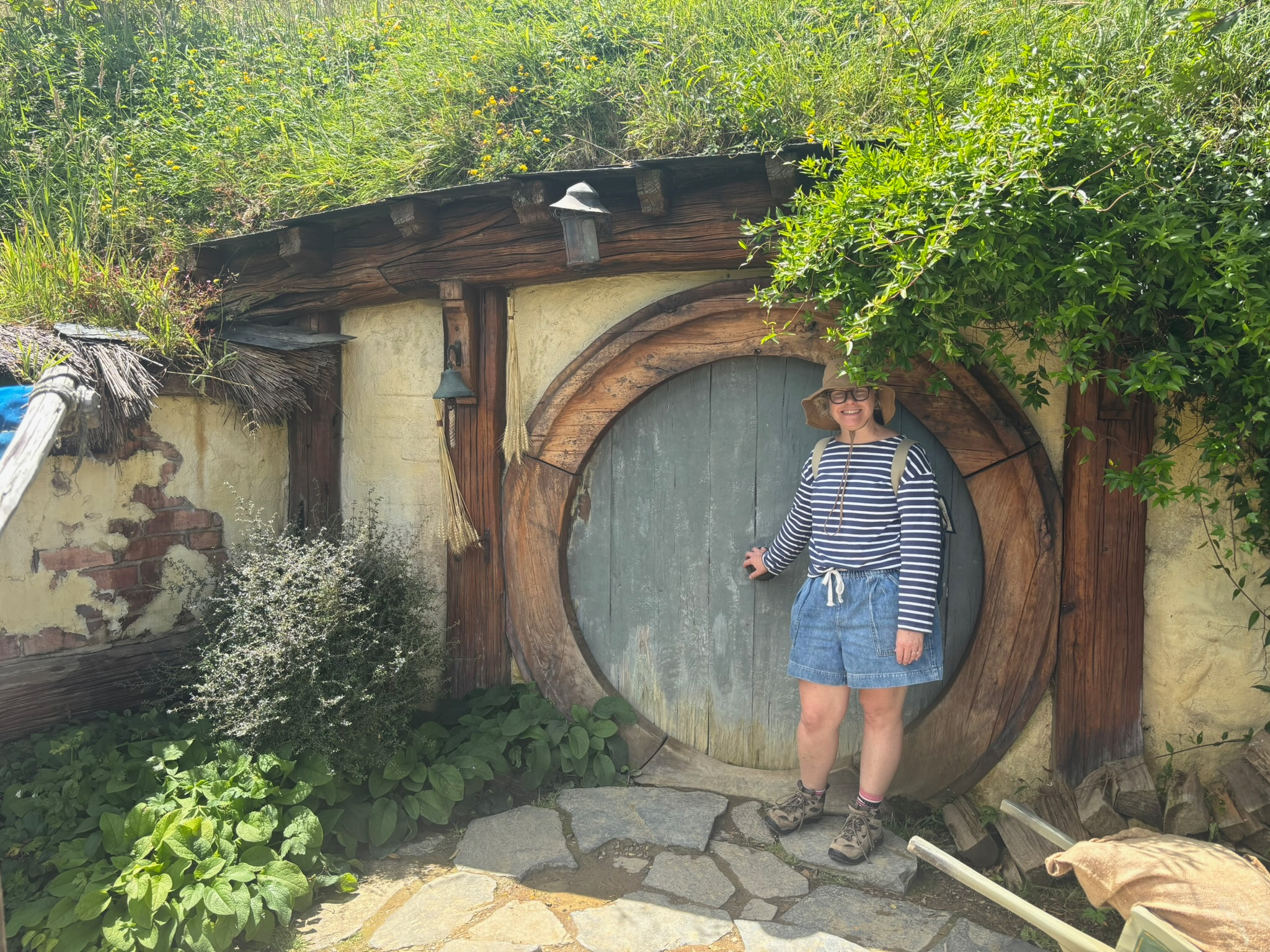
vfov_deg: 53.1
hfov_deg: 67.3
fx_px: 954
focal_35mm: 26
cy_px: 476
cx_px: 635
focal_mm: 5.96
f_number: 1.6
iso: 50
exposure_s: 1/894
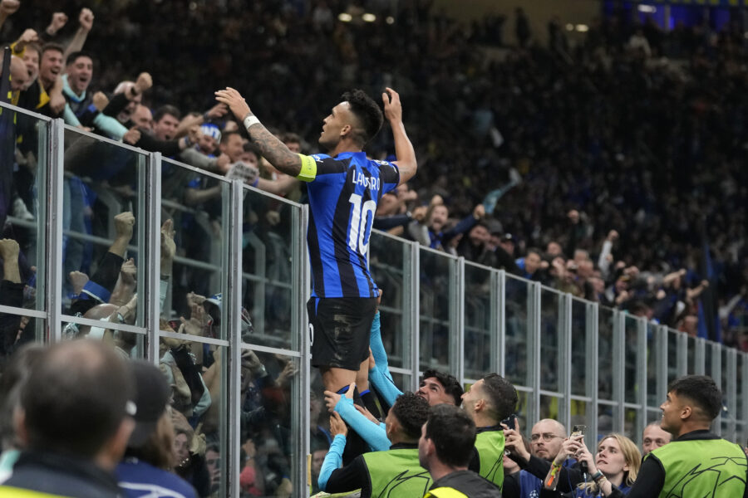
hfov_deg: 13.6
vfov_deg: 9.1
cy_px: 249
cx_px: 374
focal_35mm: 151
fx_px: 3137
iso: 4000
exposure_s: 1/2000
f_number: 2.8
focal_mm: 101
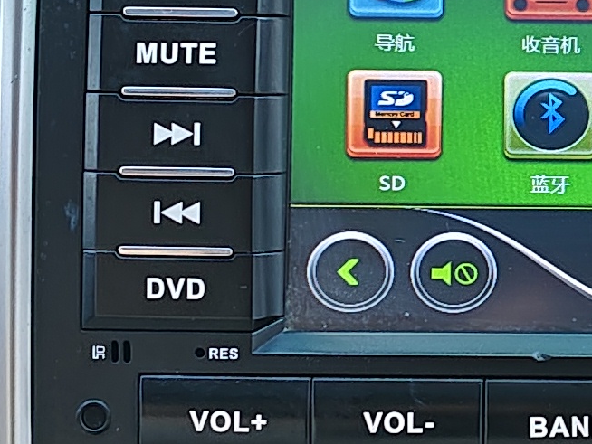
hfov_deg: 13.5
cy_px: 165
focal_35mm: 144
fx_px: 2464
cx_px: 616
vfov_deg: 10.3
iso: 73
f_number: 1.88
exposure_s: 1/33.3
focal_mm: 5.56
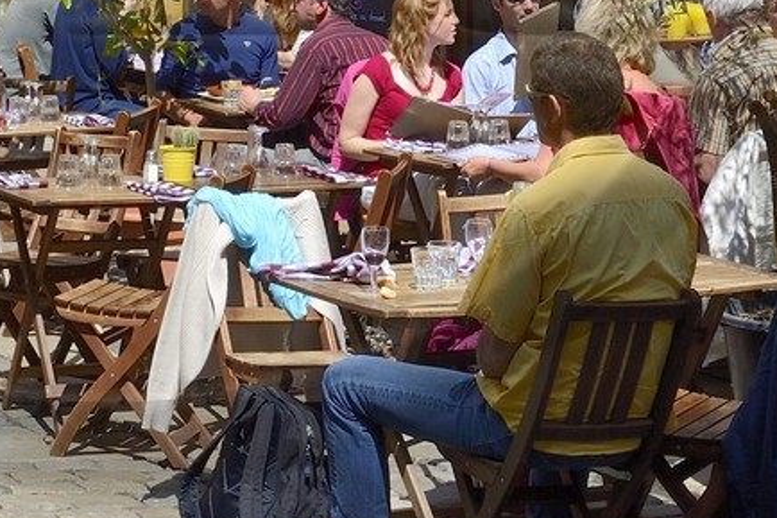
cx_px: 106
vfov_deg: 11.2
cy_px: -256
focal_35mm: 118
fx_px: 2546
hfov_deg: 17.1
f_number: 14
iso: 200
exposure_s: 1/200
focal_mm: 32
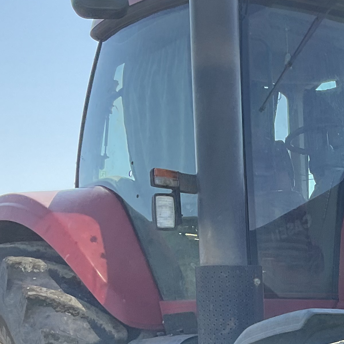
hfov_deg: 19.2
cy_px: 369
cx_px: 399
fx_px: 967
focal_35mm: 86
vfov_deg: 19.4
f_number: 1.8
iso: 16
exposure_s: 1/1035
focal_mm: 3
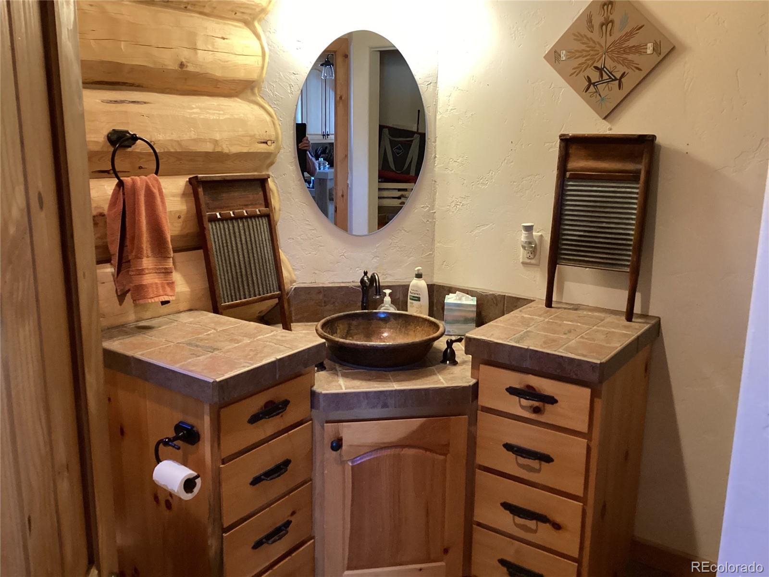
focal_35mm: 31
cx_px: 384
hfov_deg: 58.4
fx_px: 689
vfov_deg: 45.4
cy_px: 288
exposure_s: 1/40
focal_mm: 3.3
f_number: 2.4
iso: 400
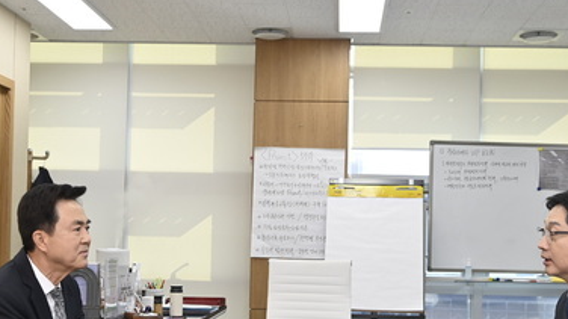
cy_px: 226
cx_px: 305
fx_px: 843
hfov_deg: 37.2
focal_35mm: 56
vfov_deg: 21.3
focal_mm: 32
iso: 800
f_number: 5
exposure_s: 1/200
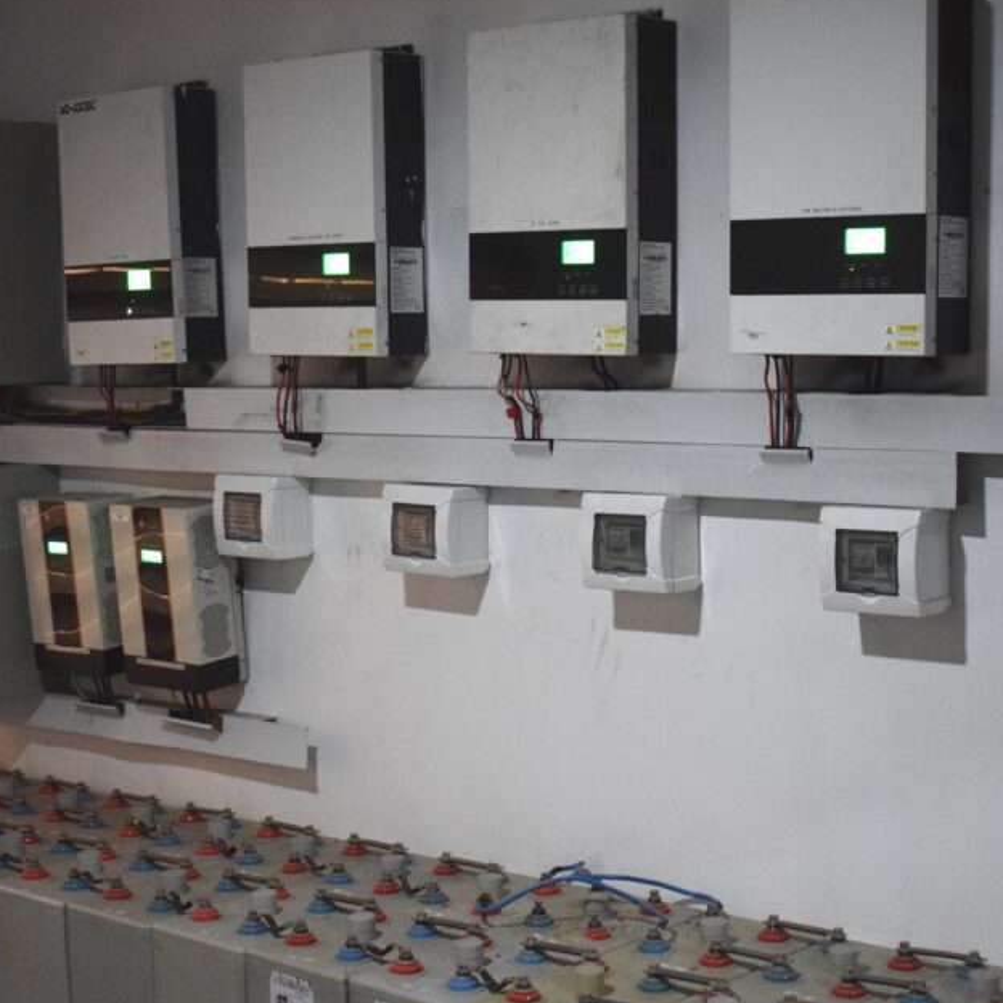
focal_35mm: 61
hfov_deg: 28.3
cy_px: 538
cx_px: 527
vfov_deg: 28.3
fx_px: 1990
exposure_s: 1/60
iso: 3600
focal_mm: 29
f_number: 4.2
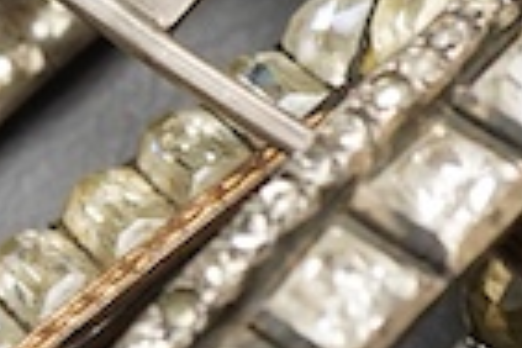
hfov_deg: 7.1
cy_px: 19
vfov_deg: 4.8
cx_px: -70
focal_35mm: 287
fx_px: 4161
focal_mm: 30
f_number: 8
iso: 1250
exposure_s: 1/125
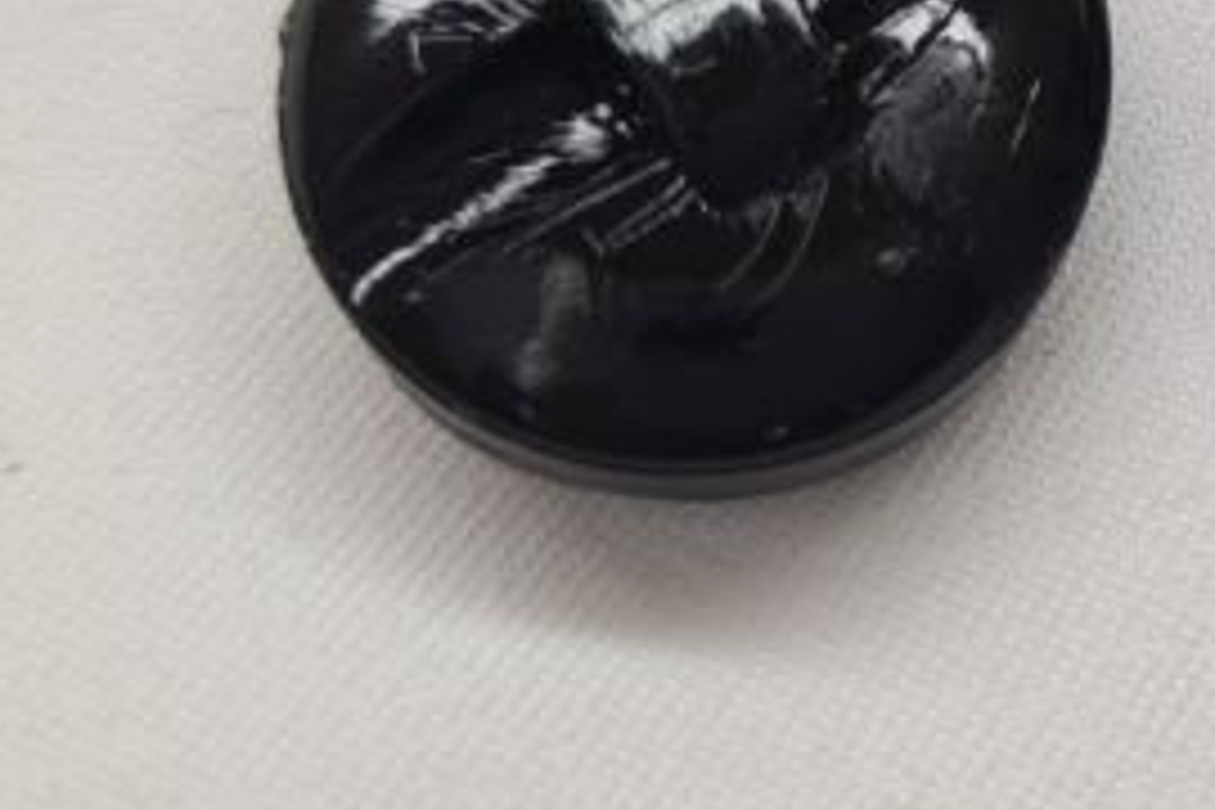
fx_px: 2700
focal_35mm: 80
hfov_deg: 24.1
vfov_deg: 16.6
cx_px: 1260
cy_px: -58
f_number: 1.8
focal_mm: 5.4
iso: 50
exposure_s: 1/186
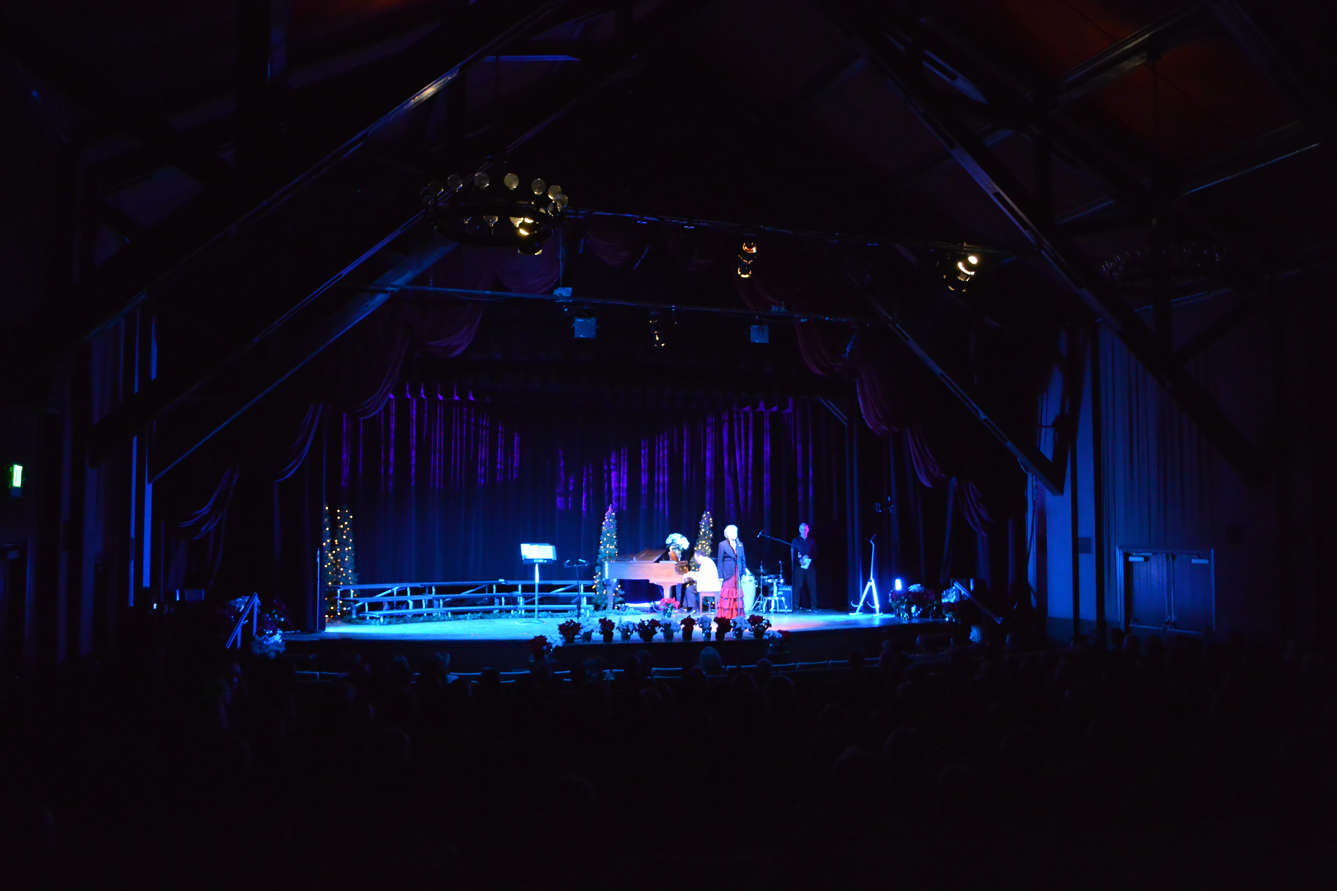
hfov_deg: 65.5
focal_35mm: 28
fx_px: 1040
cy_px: 447
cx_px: 651
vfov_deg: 46.4
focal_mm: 18
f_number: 3.5
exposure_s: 1/8
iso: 3200
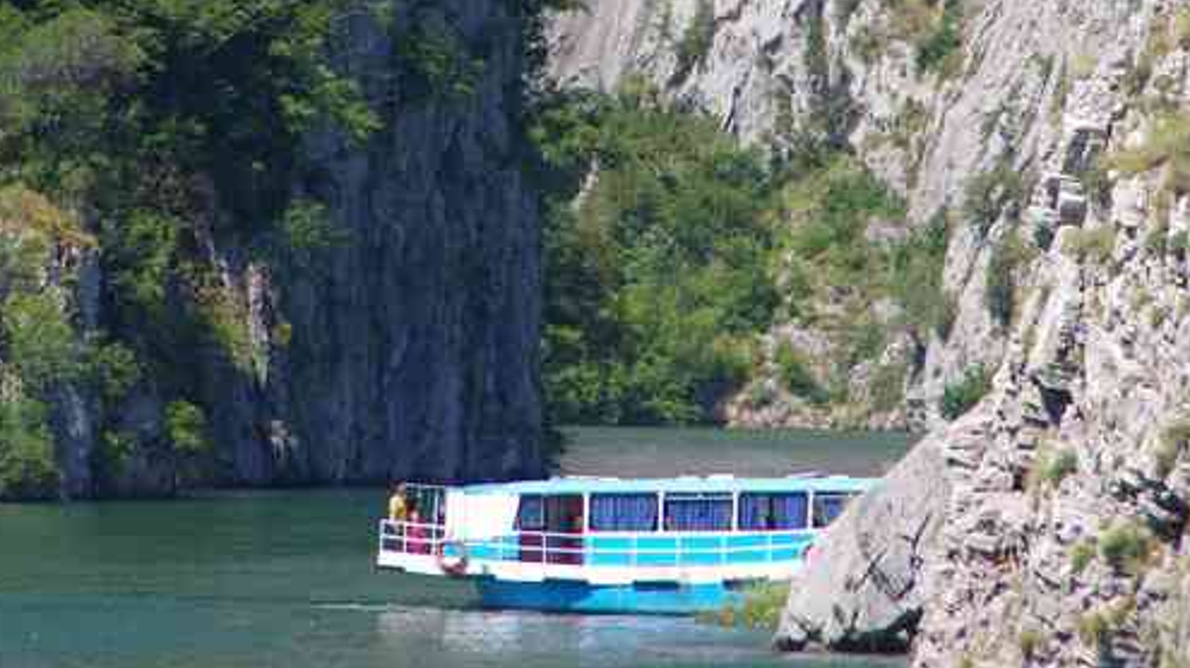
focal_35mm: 730
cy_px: -90
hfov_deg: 3.0
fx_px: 23026
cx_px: 553
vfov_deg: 1.7
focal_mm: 230
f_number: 10
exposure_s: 1/250
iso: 800
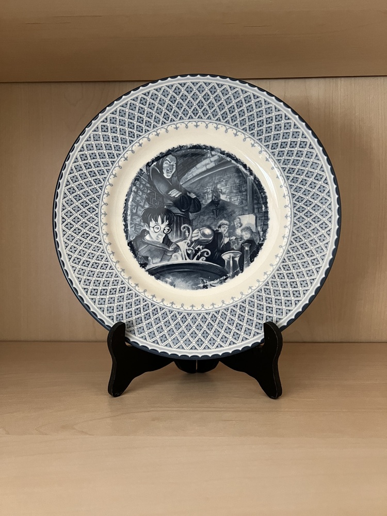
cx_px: 194
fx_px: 388
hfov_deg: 53.1
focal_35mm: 26
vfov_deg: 67.3
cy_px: 258
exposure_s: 1/60
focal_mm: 5.7
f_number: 1.5
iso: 400
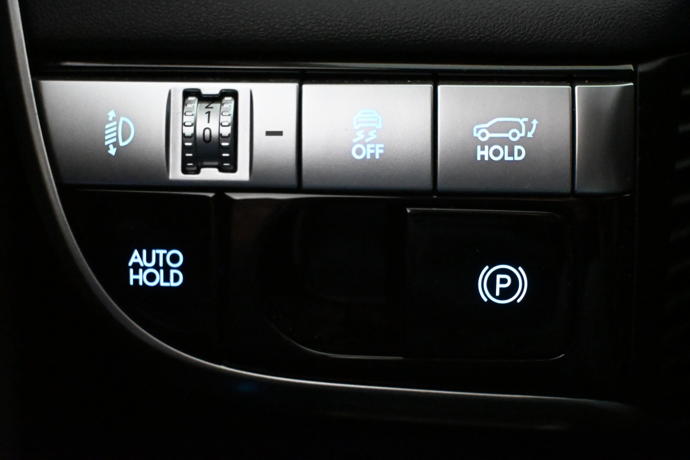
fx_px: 1064
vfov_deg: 24.4
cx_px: 345
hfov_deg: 35.9
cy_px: 230
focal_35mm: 56
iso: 12800
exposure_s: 1/100
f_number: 5.3
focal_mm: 37
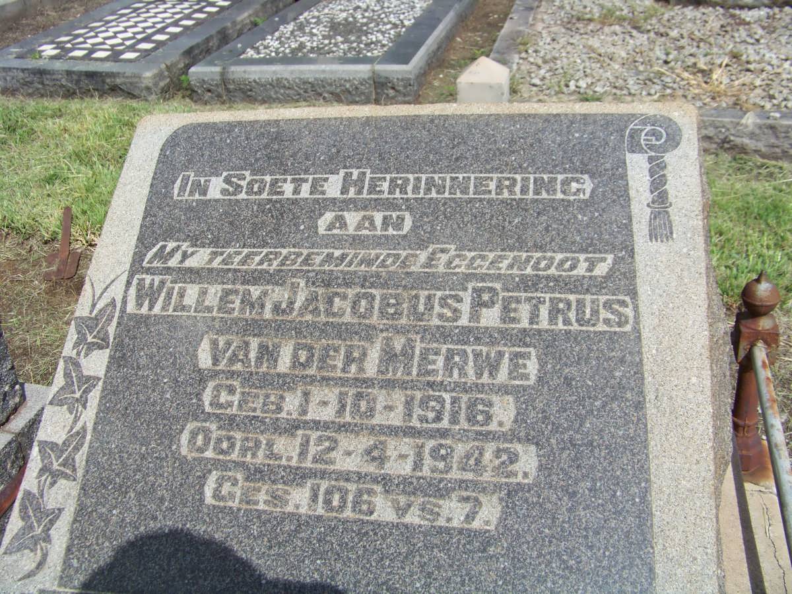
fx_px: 824
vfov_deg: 39.7
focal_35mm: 36
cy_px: 297
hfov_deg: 51.4
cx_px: 396
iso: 64
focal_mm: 5.85
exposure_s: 1/800
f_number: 4
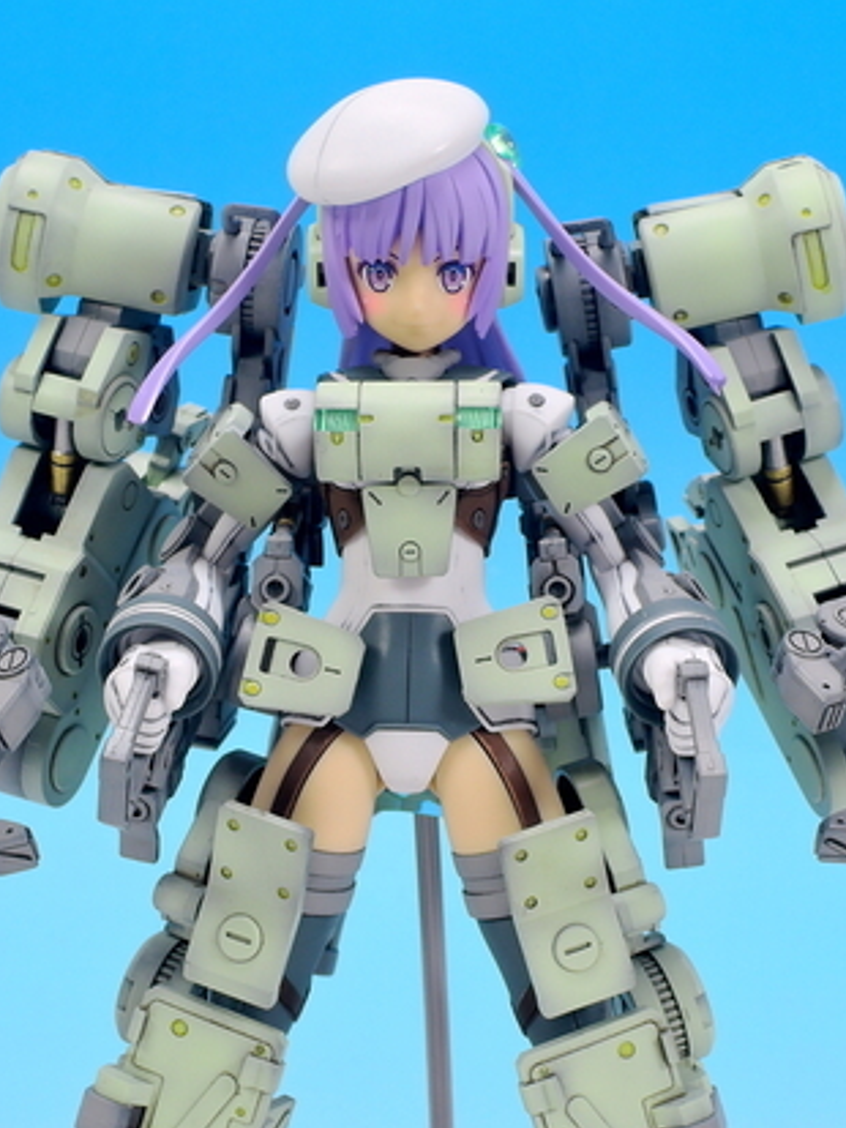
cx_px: 412
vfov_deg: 18.0
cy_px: 776
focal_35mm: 109
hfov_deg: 13.6
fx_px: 3550
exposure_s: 1
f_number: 7.3
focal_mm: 16
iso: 80
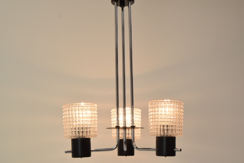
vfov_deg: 22.7
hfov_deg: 33.4
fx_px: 407
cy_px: 82
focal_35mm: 60
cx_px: 122
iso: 1600
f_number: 10
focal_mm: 40
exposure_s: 1/400
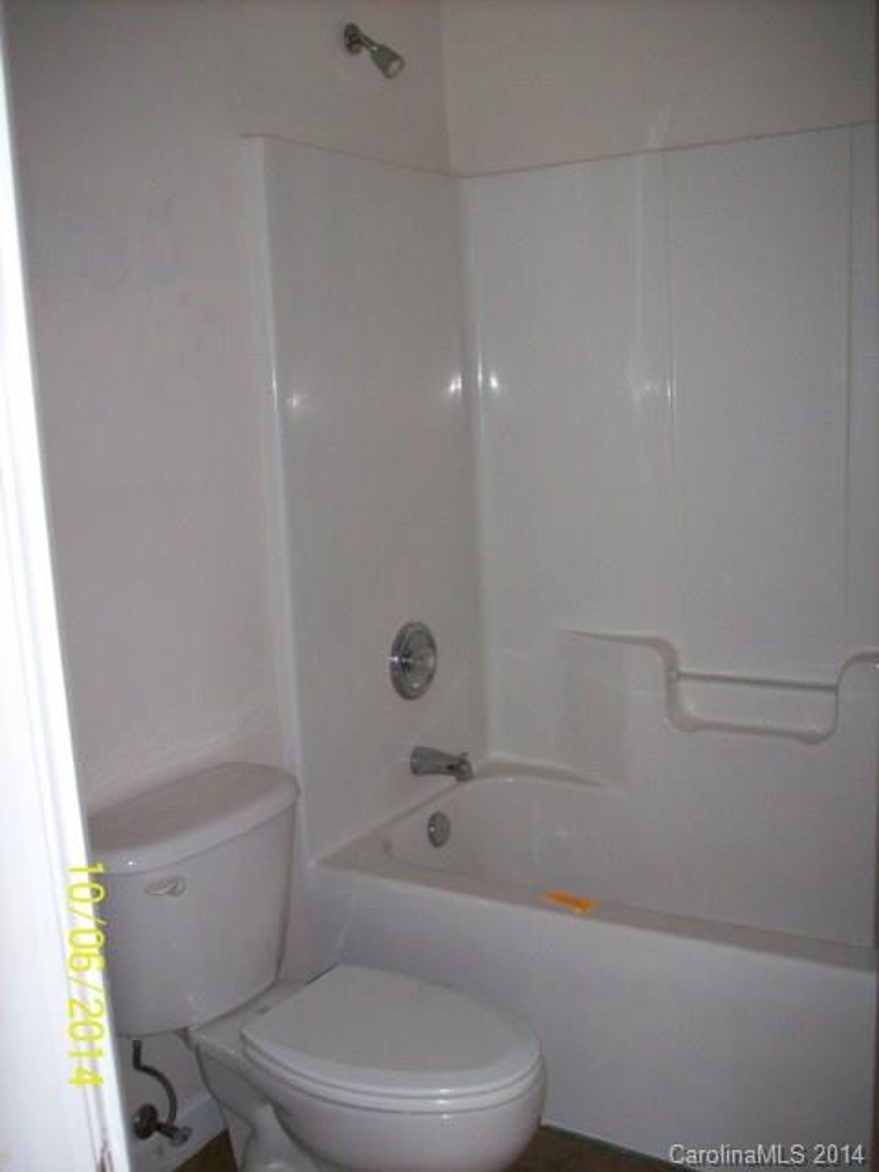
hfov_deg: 39.7
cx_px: 440
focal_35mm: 36
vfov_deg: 51.4
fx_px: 1219
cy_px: 586
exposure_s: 1/64
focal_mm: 6
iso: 200
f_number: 2.7
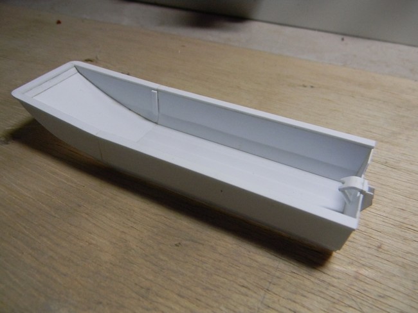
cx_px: 209
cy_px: 156
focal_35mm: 28
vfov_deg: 49.8
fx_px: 338
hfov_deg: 63.4
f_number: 3.5
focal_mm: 5
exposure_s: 1/130
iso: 400
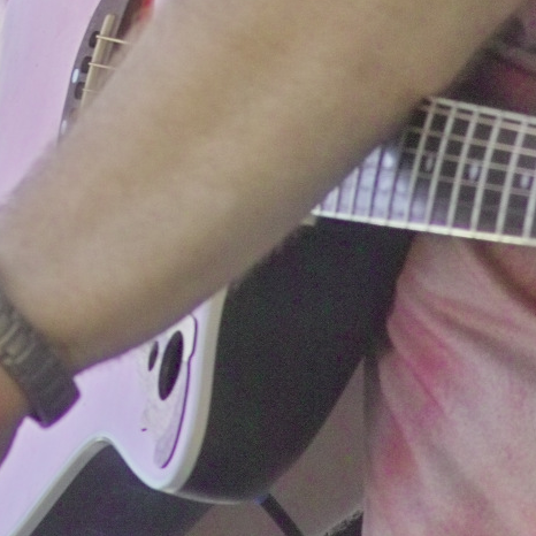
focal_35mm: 741
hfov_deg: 2.4
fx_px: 12981
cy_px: -245
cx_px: 212
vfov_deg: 2.4
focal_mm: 105
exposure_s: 1/250
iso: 200
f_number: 4.5
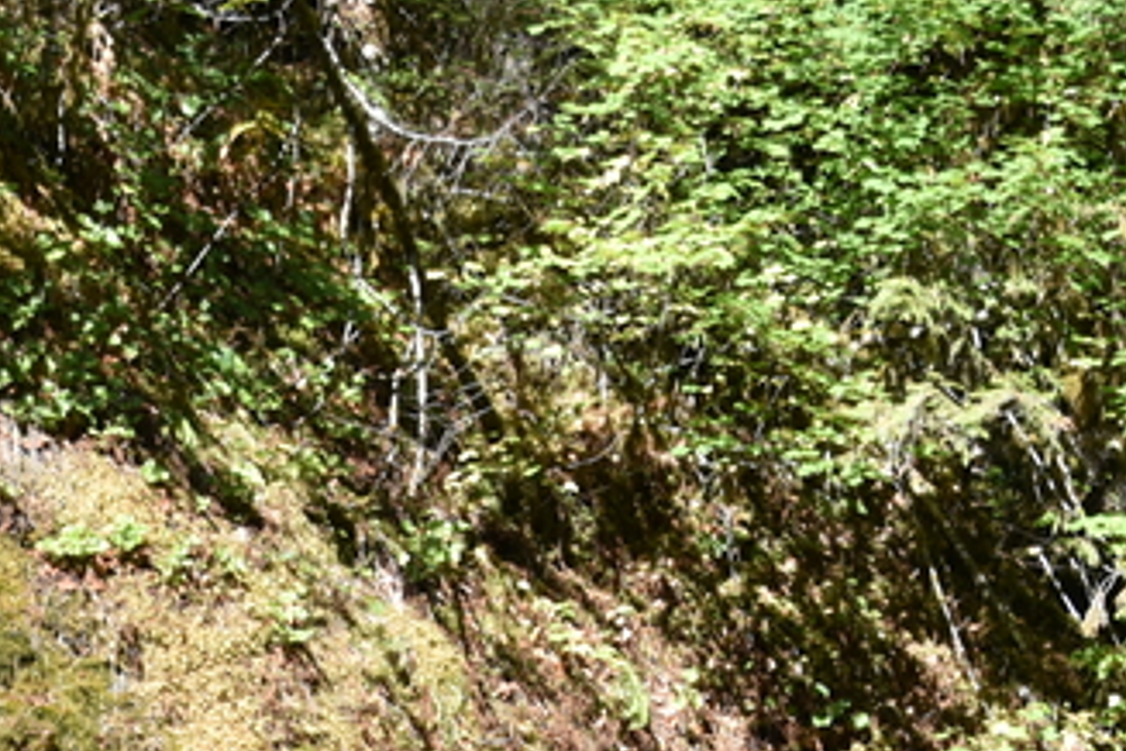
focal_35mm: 219
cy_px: 1326
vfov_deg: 6.2
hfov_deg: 9.4
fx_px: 6849
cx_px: 348
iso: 100
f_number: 6.3
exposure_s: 1/160
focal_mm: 56
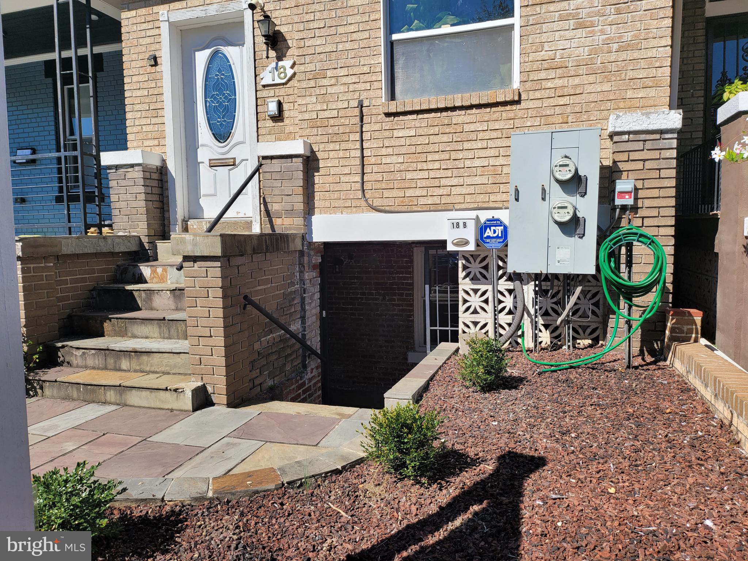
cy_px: 280
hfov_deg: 67.3
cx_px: 374
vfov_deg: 53.1
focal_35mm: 26
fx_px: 562
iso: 40
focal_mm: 5
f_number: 1.8
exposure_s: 1/2423
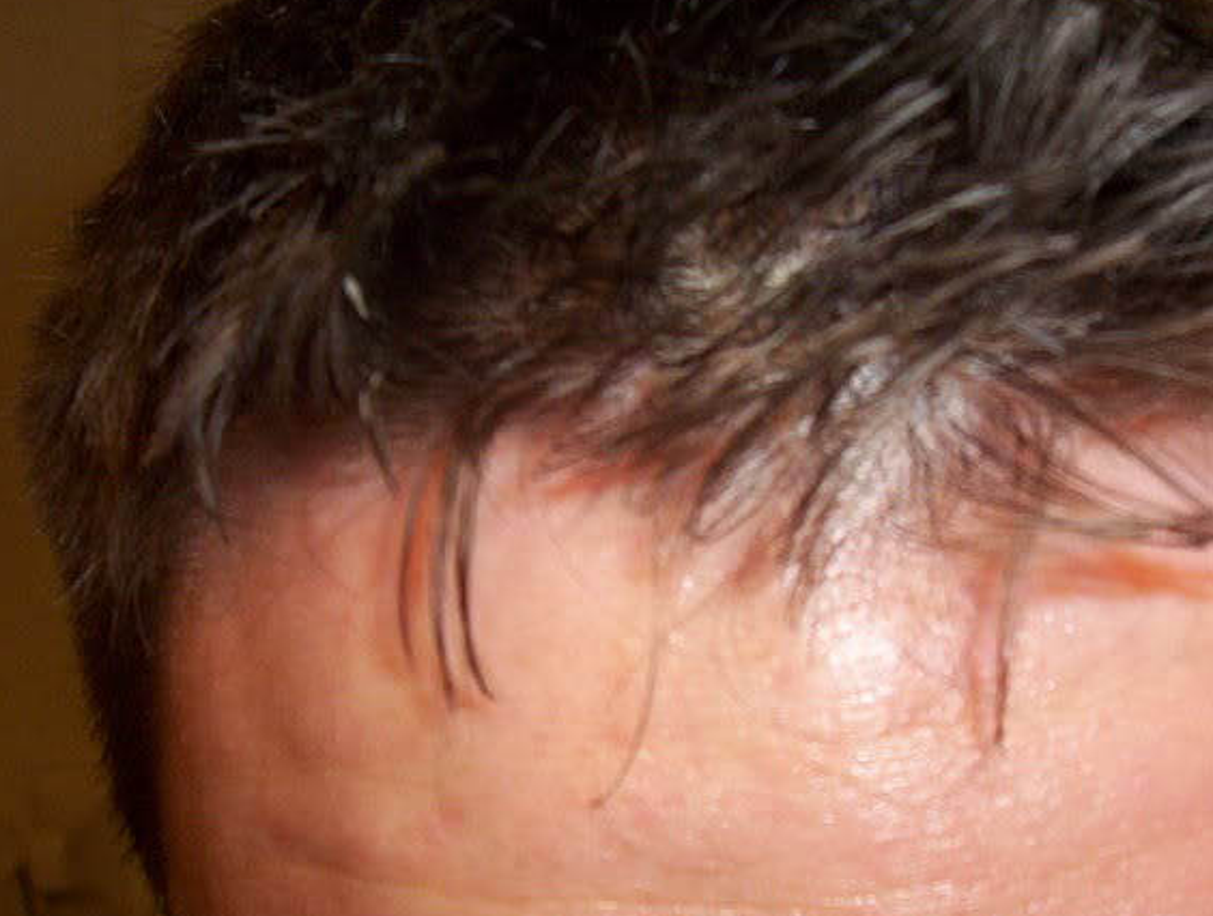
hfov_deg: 31.5
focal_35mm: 61
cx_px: 703
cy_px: 566
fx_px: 2143
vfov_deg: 24.1
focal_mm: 5.77
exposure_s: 1/60
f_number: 2.73
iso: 140
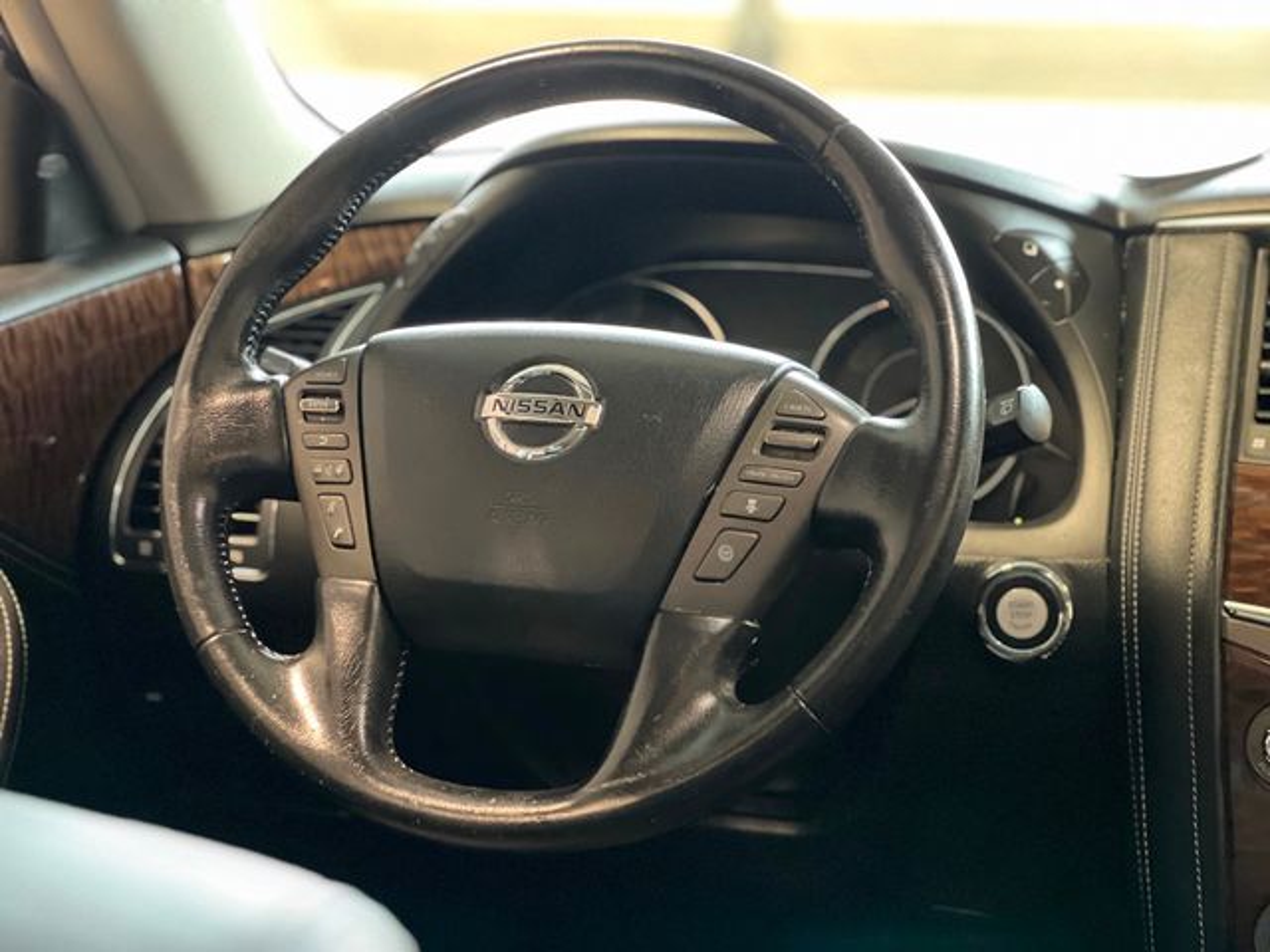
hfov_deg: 25.3
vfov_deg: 19.1
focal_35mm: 77
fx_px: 2825
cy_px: 476
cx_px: 635
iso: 1000
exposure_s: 1/15
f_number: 2.8
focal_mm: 9
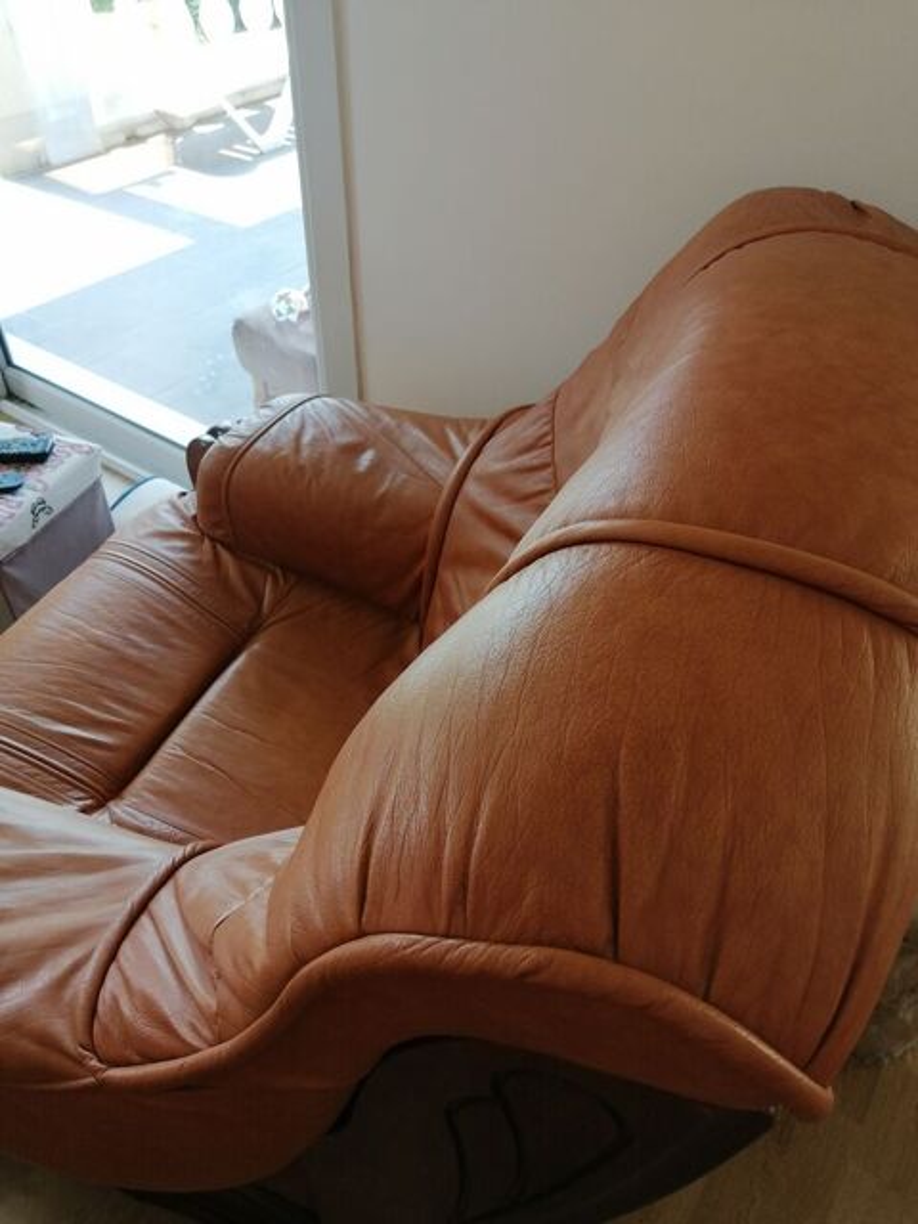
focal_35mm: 26
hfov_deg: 53.1
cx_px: 459
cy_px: 612
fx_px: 919
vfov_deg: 67.3
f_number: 1.8
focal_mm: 3.95
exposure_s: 1/100
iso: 64
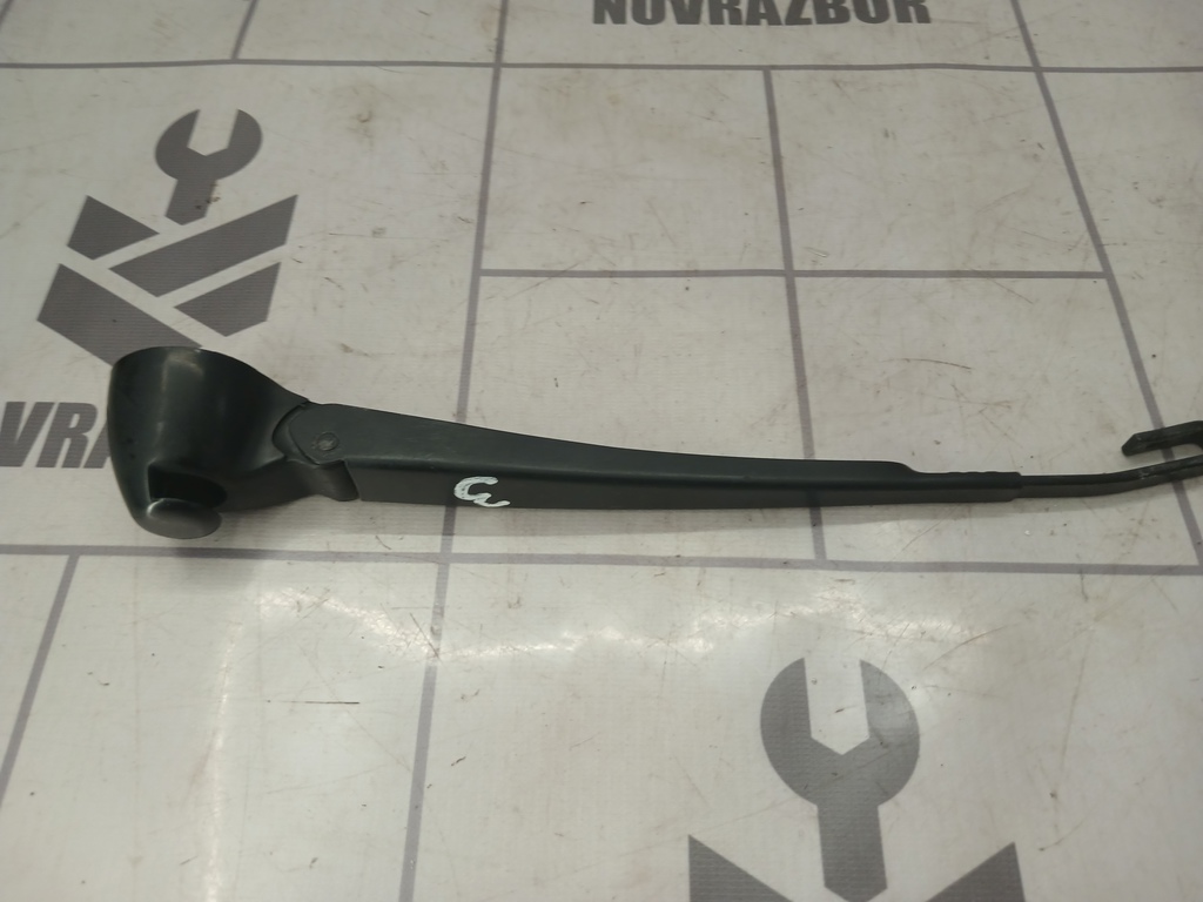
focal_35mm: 27
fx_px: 938
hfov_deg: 65.3
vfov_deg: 51.4
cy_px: 451
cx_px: 602
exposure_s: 1/50
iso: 64
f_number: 1.8
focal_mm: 4
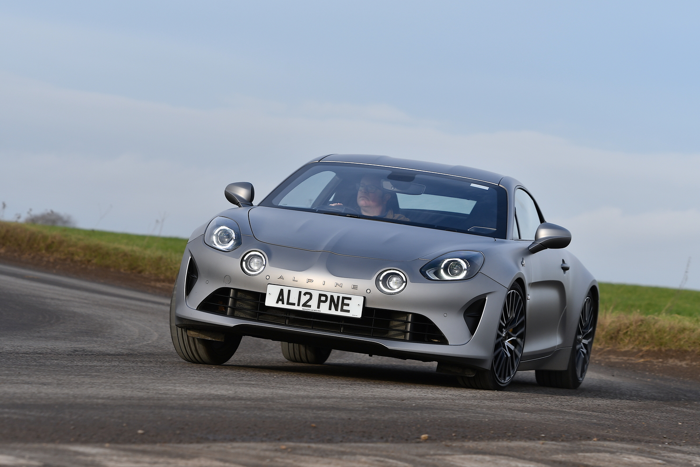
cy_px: 234
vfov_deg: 6.8
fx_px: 3938
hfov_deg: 10.2
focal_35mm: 202
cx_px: 350
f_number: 5.6
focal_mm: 135
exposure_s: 1/500
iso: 100
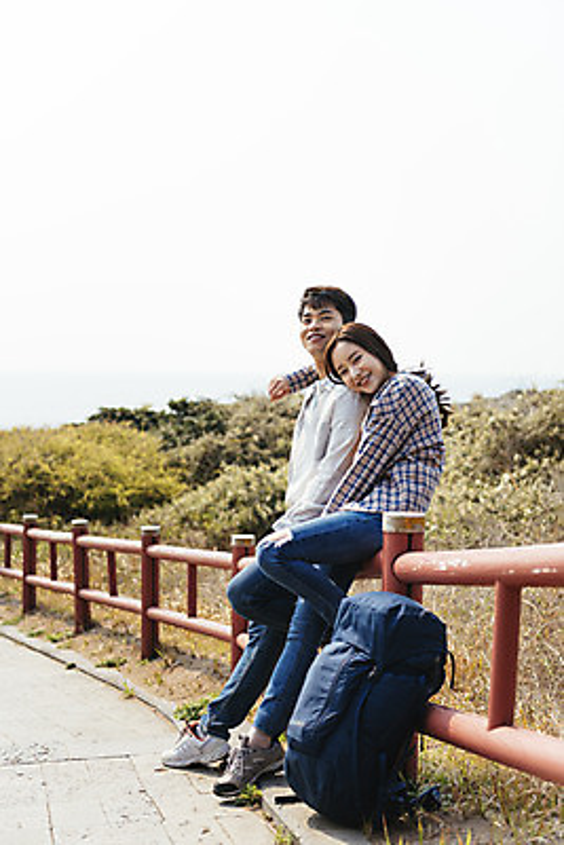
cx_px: 282
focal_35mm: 50
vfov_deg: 39.6
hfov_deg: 27.0
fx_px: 1174
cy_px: 422
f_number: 2.8
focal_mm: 50
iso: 100
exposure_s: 1/2500
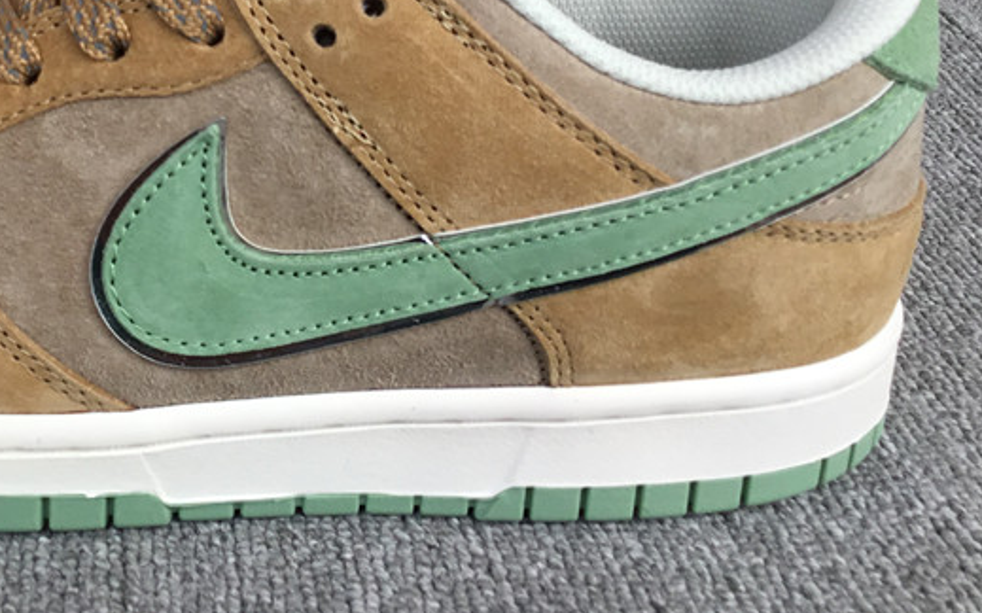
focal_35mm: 57
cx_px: 189
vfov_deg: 22.5
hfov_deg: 34.5
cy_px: 145
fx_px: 1525
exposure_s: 1/715
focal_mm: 3.3
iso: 25
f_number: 2.4
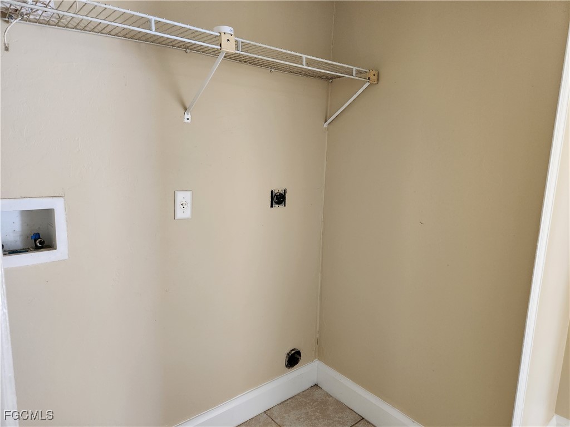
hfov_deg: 73.9
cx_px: 285
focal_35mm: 23
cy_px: 214
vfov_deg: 58.9
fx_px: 379
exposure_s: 1/120
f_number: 1.8
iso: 640
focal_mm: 5.4
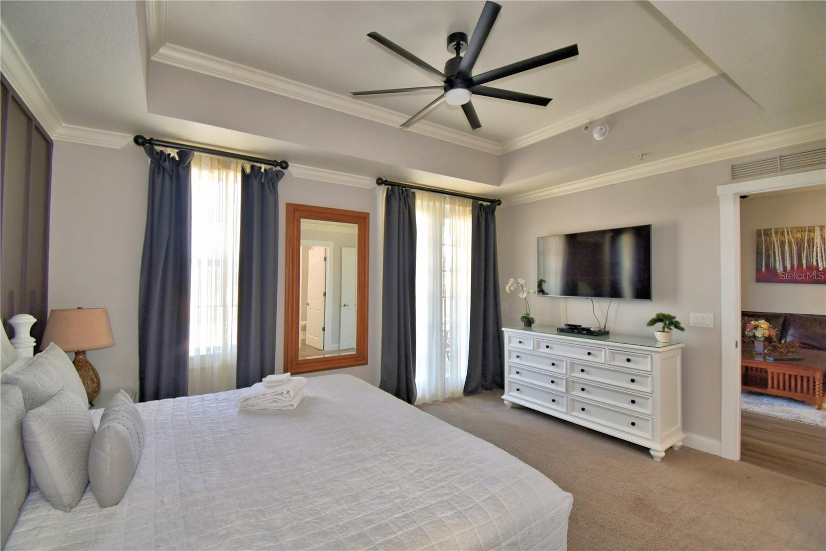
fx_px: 344
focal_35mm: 15
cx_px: 413
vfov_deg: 77.3
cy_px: 276
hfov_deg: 100.4
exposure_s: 1/40
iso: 200
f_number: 4.5
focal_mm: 10
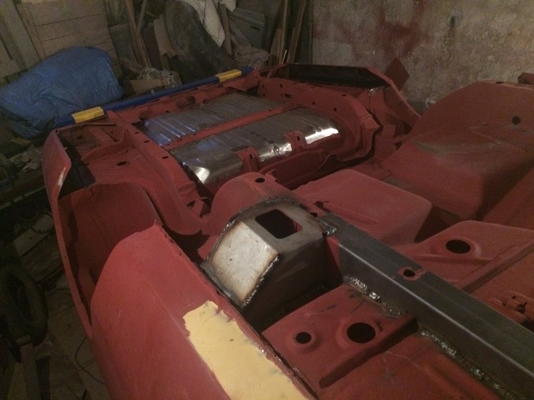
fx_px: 447
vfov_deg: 48.2
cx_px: 267
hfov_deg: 61.7
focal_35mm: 29
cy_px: 200
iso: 500
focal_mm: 4.15
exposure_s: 1/17
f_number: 2.2
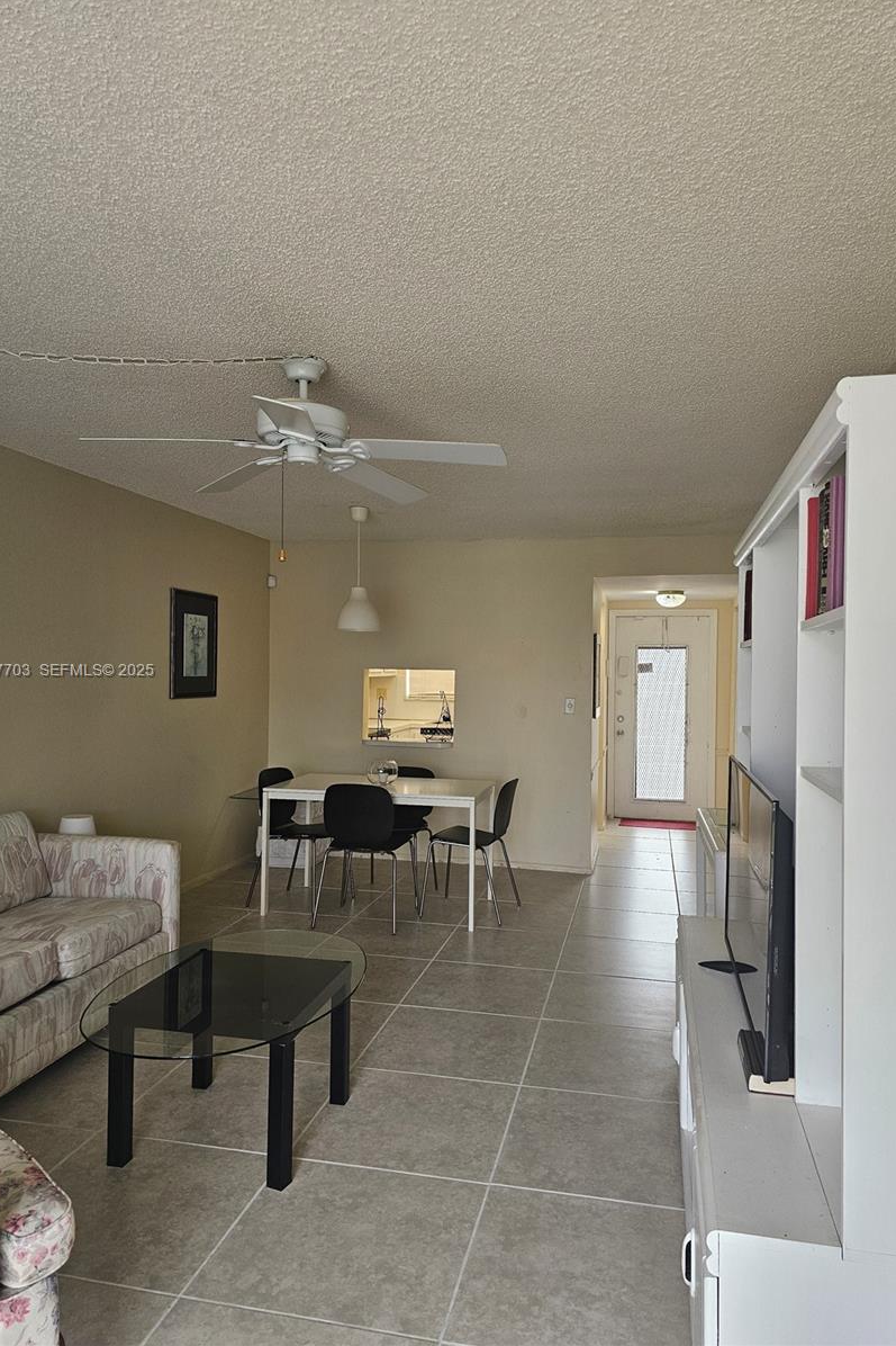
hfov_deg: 53.1
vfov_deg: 73.8
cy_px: 672
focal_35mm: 24
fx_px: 896
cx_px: 452
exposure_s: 1/120
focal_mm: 6.3
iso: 80
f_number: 1.7
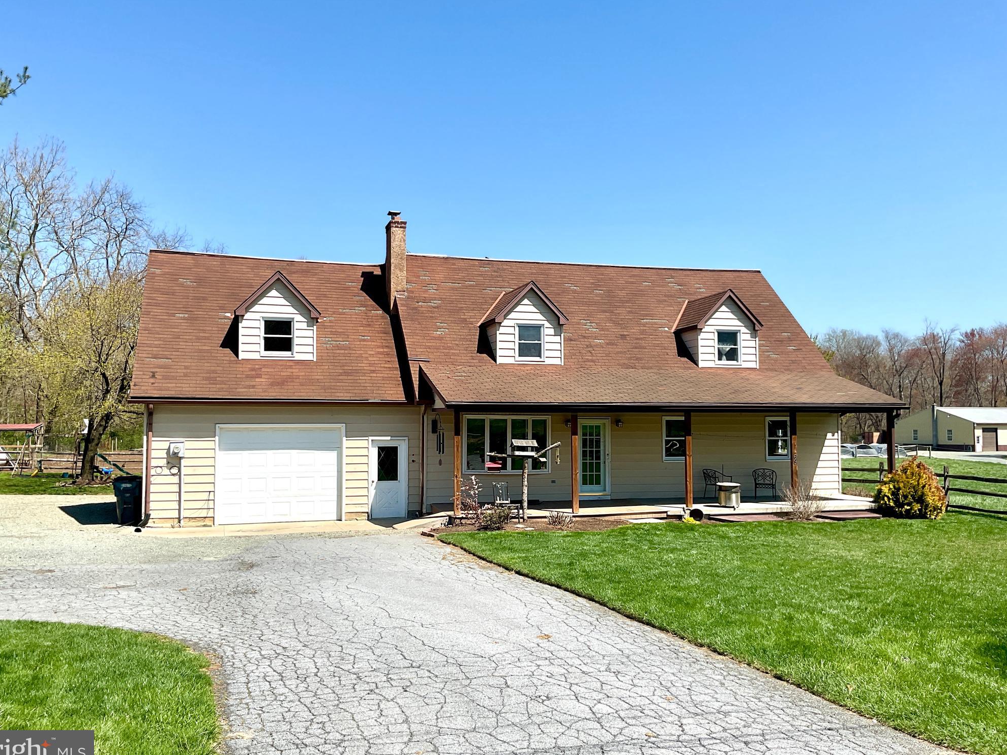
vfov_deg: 46.8
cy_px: 381
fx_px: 873
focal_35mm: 30
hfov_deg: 60.0
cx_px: 488
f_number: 1.8
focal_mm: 3
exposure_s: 1/2141
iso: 16
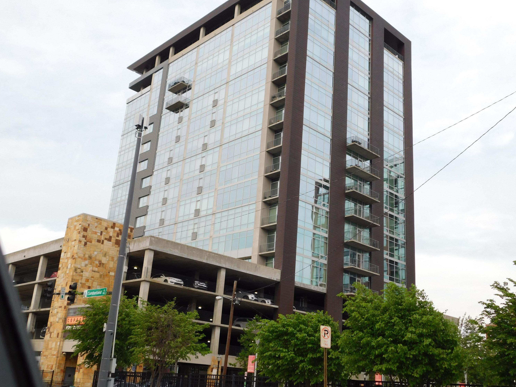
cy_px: 194
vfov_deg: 38.7
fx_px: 552
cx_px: 257
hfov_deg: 50.1
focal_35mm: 37
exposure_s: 1/320
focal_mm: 6.3
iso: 125
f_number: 3.5
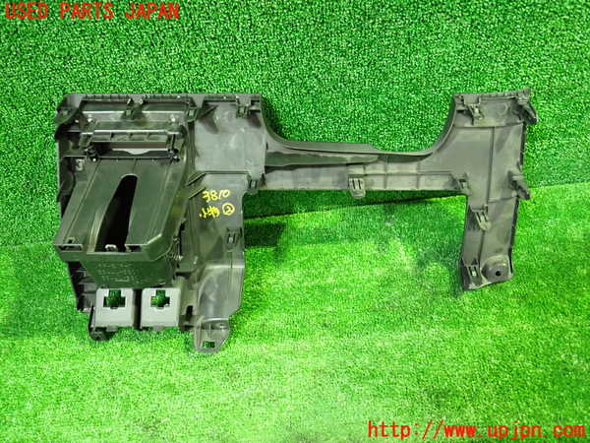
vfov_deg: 54.9
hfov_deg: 69.4
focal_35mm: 25
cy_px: 222
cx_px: 295
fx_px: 426
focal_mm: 4.5
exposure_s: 1/25
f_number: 2
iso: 800
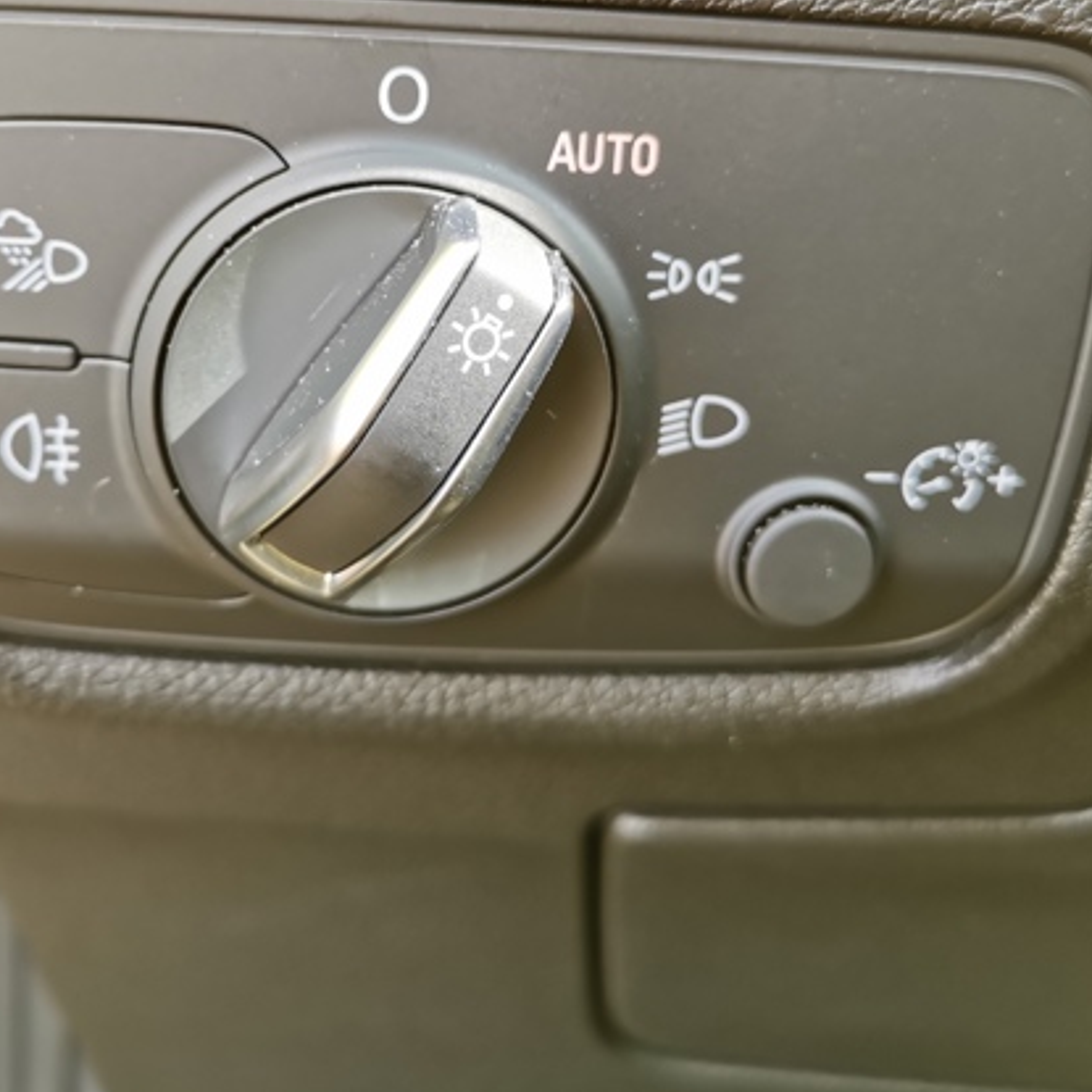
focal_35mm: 46
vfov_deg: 36.2
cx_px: 434
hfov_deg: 36.6
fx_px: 1642
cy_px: 321
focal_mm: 5.58
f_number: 1.8
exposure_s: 1/99.9
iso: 50
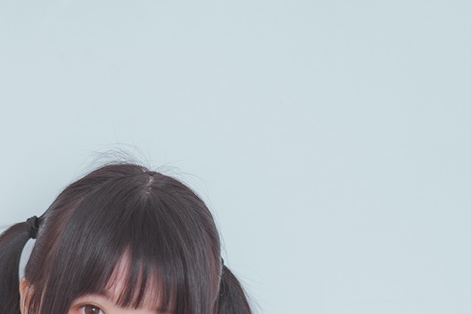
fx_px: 1989
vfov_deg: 8.6
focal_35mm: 152
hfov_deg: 13.4
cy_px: 578
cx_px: 31
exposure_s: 1/80
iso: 125
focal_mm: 50
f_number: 1.4
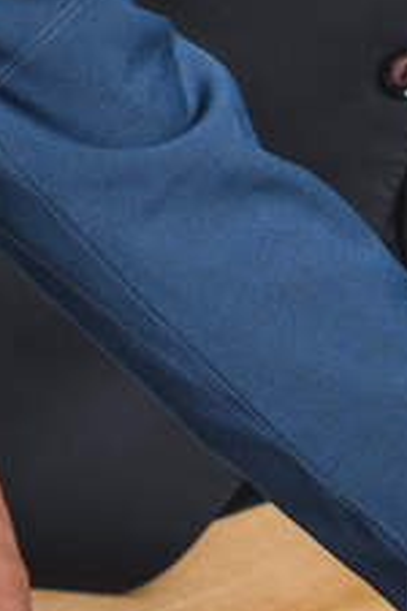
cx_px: 746
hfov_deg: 3.8
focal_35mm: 355
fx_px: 6020
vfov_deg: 5.8
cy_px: 367
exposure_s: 1/250
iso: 100
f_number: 2.8
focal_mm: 50
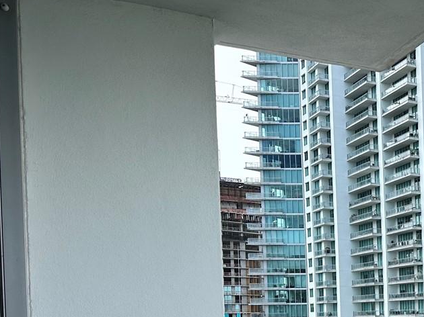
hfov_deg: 27.2
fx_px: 747
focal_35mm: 61
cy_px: 343
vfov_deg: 22.7
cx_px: 534
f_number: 1.78
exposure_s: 1/2203
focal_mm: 6.86
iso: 80
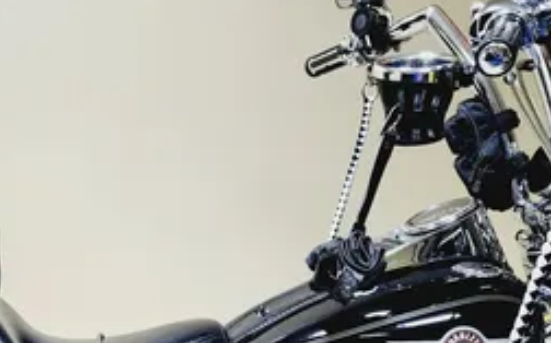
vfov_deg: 20.3
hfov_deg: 31.8
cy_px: 339
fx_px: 930
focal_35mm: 62
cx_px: 85
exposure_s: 1/100
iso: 1000
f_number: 1.8
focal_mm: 5.4
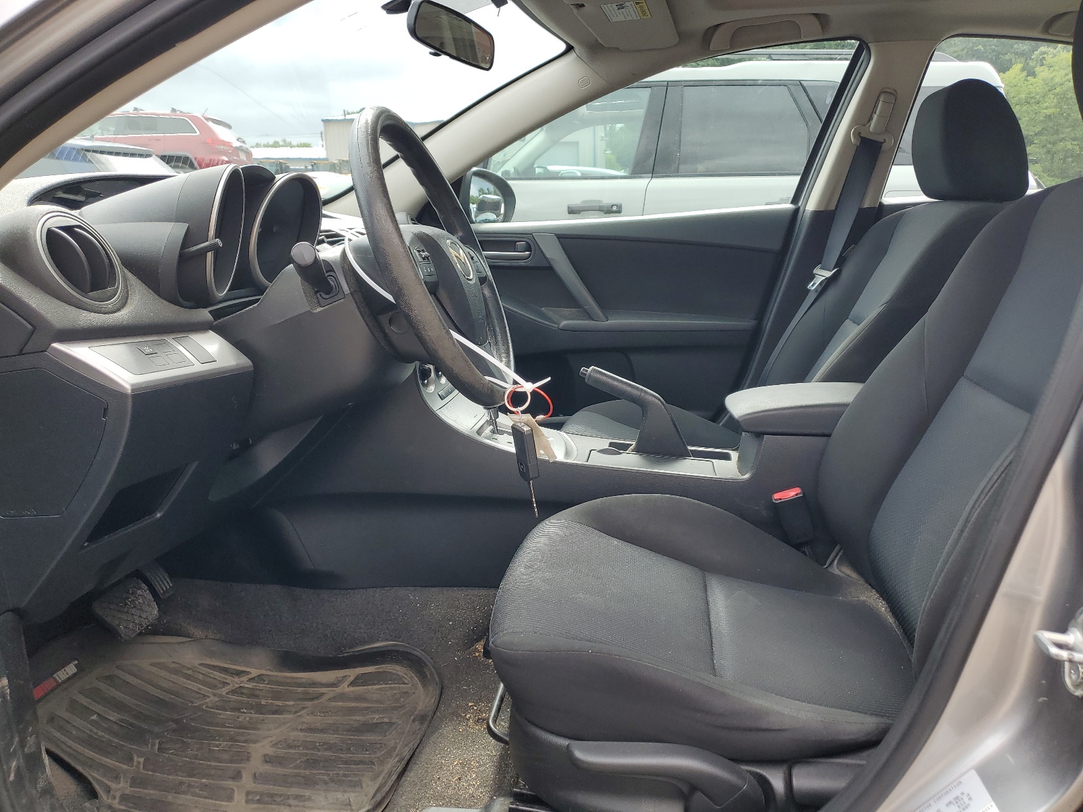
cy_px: 406
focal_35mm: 26
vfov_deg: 53.1
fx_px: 813
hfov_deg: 67.3
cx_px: 542
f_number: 1.5
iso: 50
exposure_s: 1/588
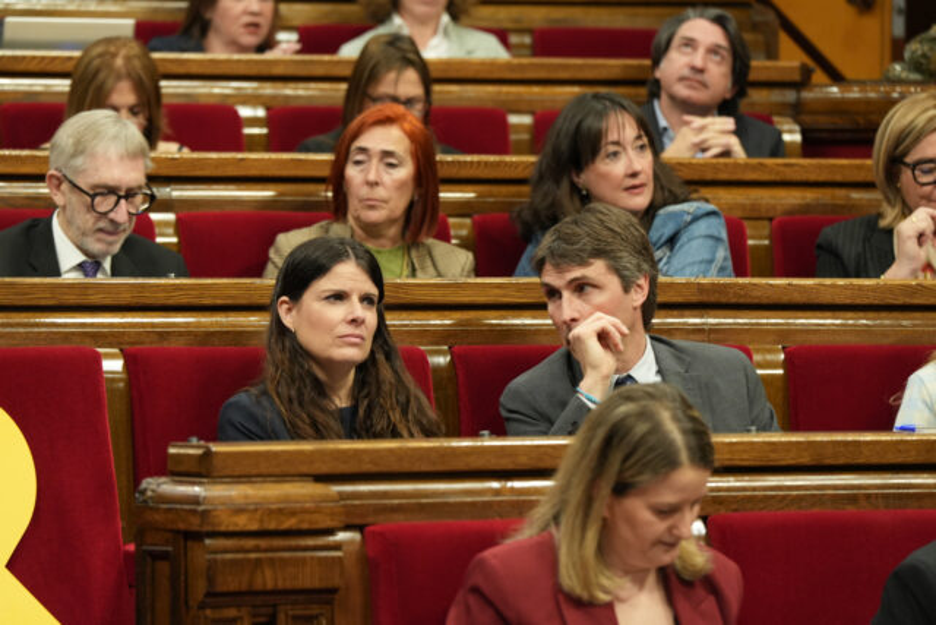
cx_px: 468
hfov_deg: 10.3
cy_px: 312
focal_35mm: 200
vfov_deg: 6.9
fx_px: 5201
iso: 2500
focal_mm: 200
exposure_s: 1/125
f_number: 4.5
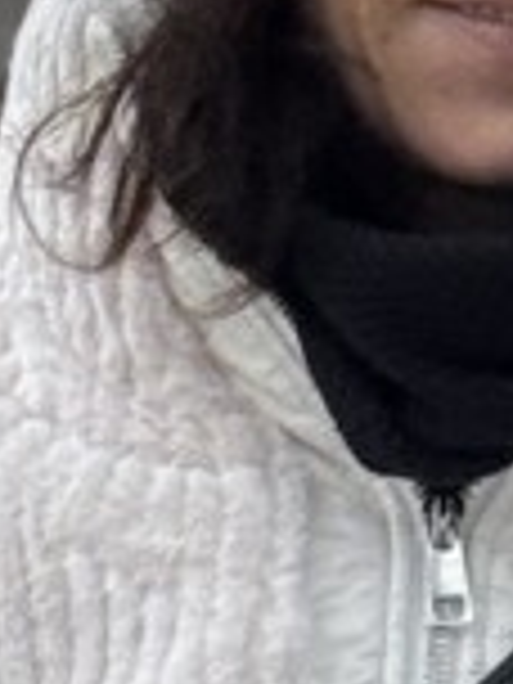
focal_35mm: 315
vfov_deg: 6.1
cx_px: 202
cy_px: 1539
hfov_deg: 4.7
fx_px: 6224
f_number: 1.78
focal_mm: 6.76
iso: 64
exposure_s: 1/1339
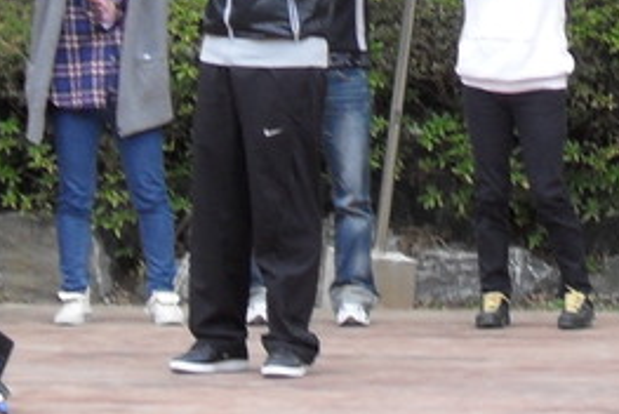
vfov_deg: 4.8
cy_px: -148
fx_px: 4871
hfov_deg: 7.2
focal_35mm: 283
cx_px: 671
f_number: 4
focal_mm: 12.3
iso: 100
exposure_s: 1/60
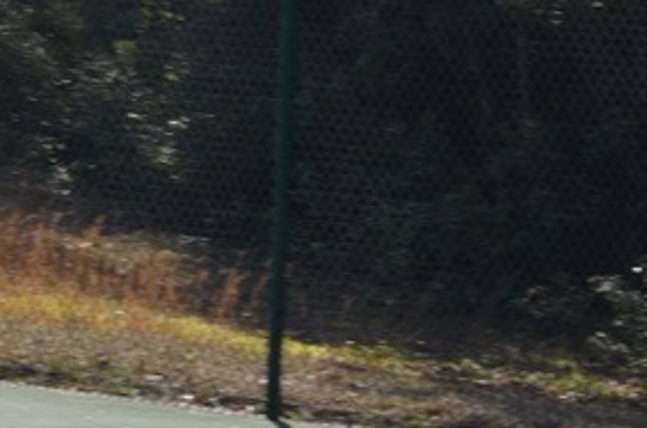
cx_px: 906
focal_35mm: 358
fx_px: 6416
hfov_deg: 5.7
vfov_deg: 3.8
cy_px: 232
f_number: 8
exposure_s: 1/250
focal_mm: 62
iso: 100
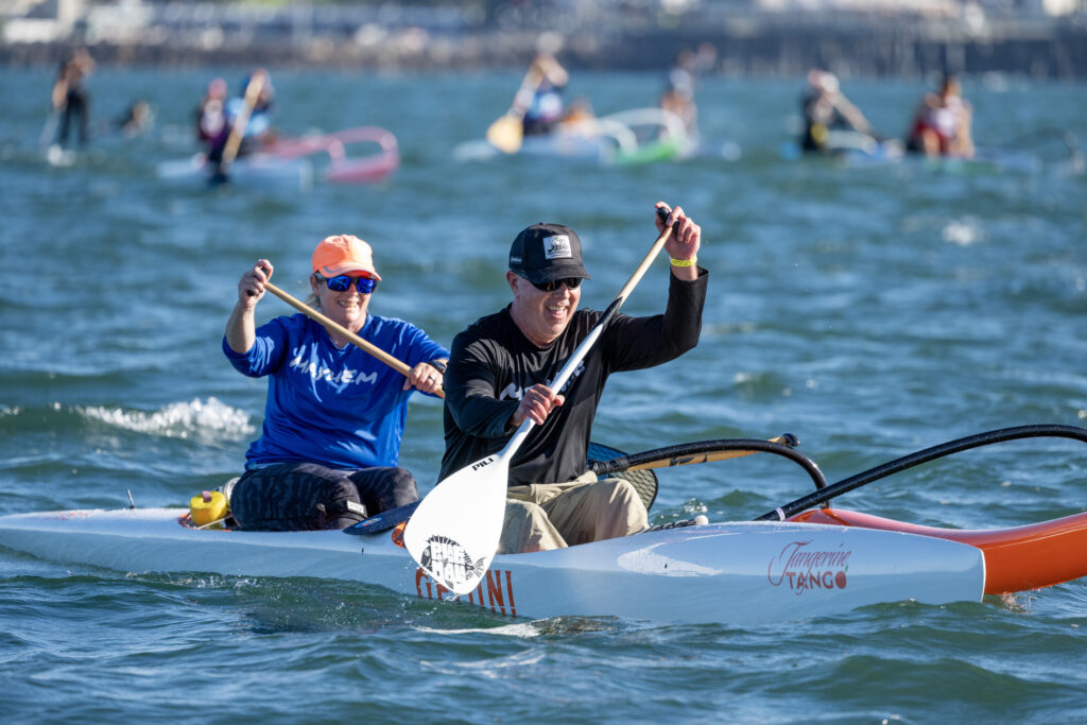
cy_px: 362
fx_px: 12079
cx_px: 544
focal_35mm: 400
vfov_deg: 3.4
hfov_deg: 5.2
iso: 640
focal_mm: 400
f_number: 6.3
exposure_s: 1/1250
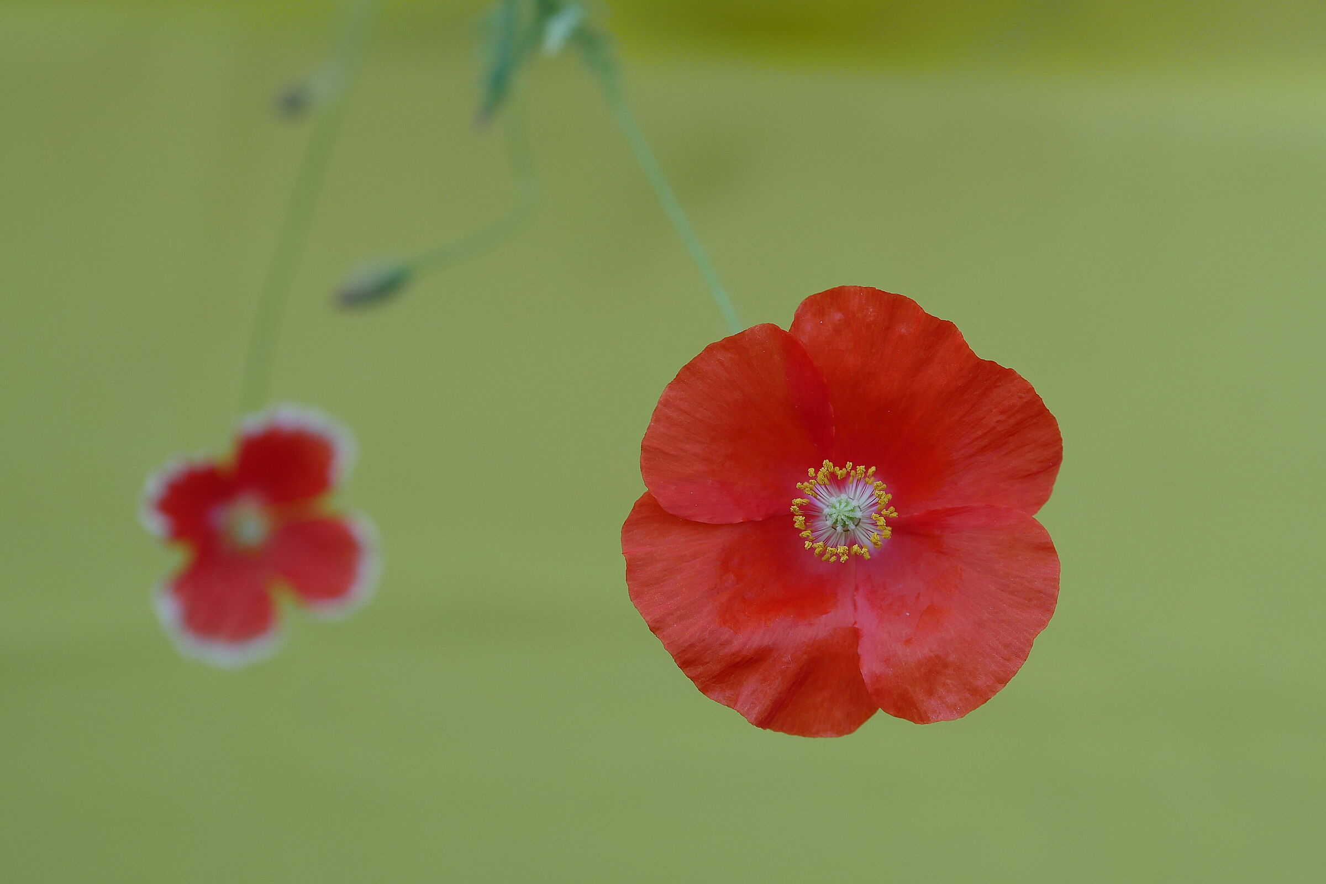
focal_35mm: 93
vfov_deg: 14.7
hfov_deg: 21.9
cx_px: 663
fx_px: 3425
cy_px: 442
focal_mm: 45
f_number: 2.5
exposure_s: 1/320
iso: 200
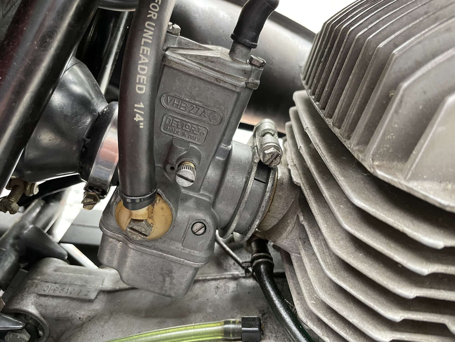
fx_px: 342
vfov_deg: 53.1
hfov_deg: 67.3
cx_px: 228
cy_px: 171
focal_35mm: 26
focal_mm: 4.2
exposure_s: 1/60
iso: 500
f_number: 1.6
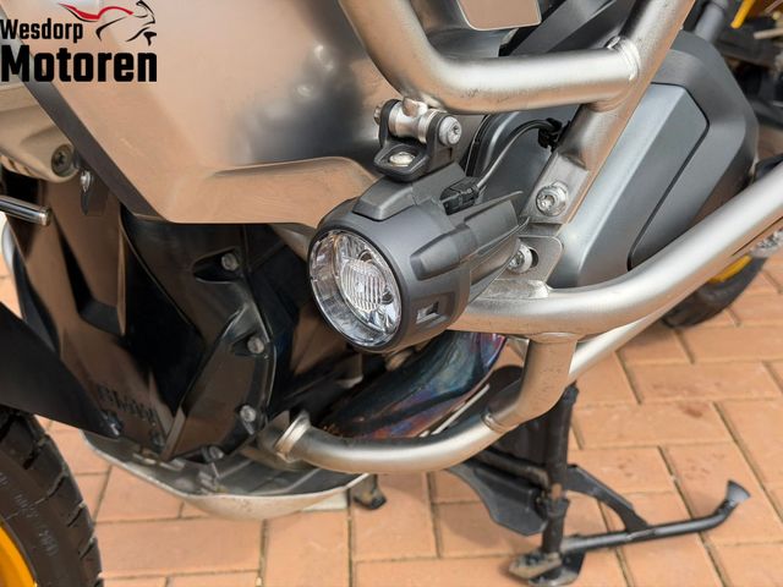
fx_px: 1086
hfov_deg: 39.7
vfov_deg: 30.3
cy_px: 294
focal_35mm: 48
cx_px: 392
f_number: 1.78
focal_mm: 6.76
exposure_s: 1/1883
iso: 100
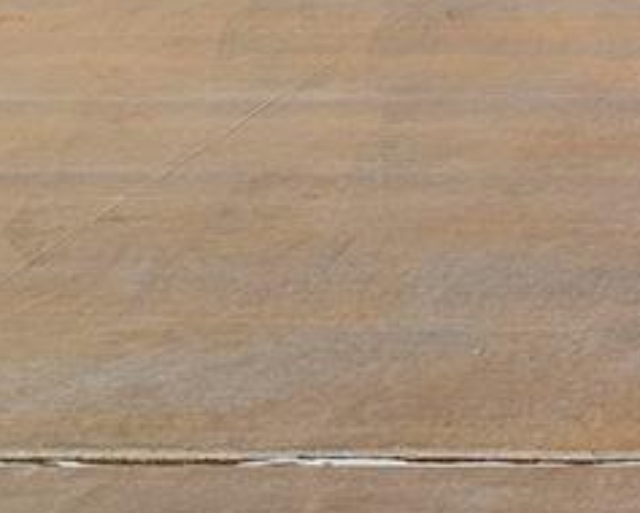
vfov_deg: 14.0
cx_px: 1150
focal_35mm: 101
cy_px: -335
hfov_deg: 16.1
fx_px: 1915
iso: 22
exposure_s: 1/1176
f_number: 1.7
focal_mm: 6.9
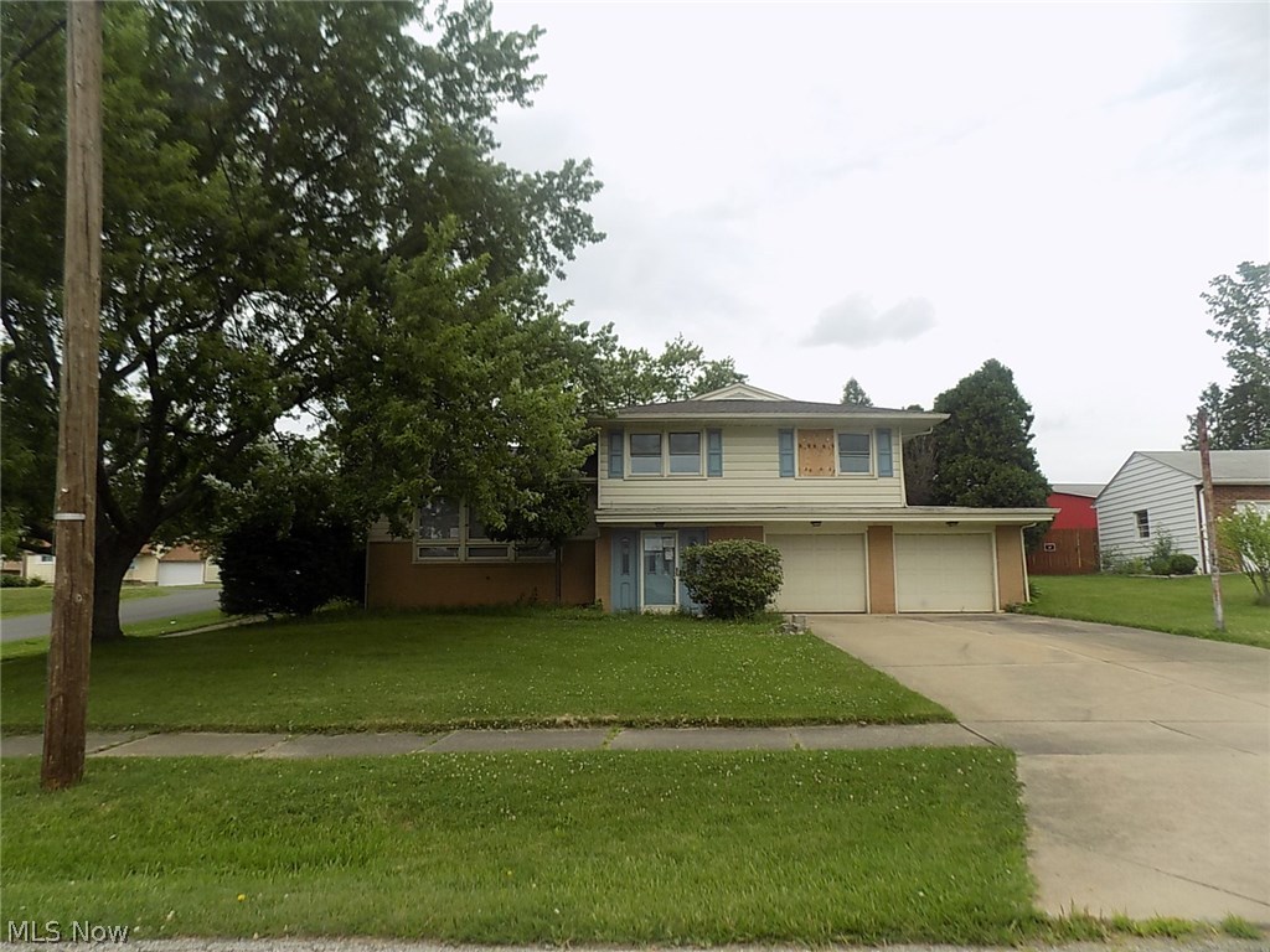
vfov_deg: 58.9
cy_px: 476
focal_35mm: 23
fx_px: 844
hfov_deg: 73.9
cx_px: 635
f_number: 3.1
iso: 80
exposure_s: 1/800
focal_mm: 4
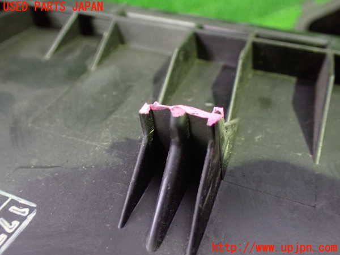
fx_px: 295
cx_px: 170
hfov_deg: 60.0
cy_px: 128
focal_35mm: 30
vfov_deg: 46.8
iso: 1250
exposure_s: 1/30
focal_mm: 5.4
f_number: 2.3
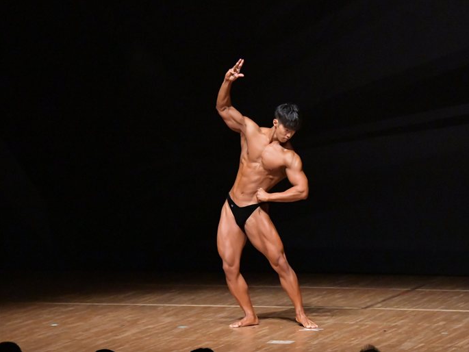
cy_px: 176
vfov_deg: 6.3
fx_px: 3198
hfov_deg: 8.4
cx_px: 264
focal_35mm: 236
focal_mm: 145
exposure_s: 1/400
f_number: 5.6
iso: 12800
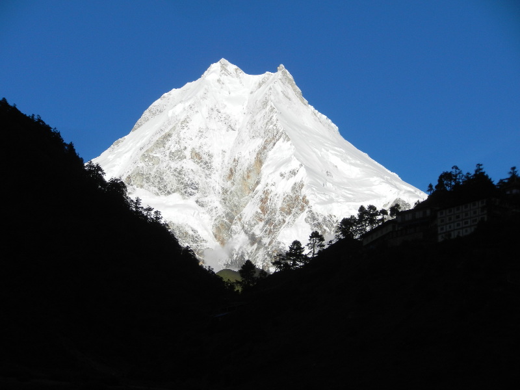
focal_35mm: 123
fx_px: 1848
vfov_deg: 12.0
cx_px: 260
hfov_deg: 16.0
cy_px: 195
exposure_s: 1/1250
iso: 160
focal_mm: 22.2
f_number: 5.1
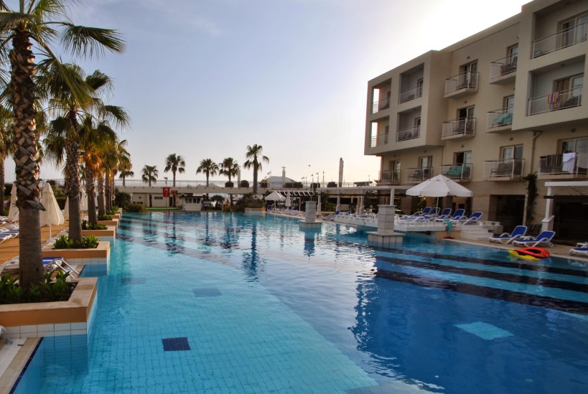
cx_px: 216
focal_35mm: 21
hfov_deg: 79.4
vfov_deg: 59.3
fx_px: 344
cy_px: 230
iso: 100
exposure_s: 1/400
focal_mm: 10
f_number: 10
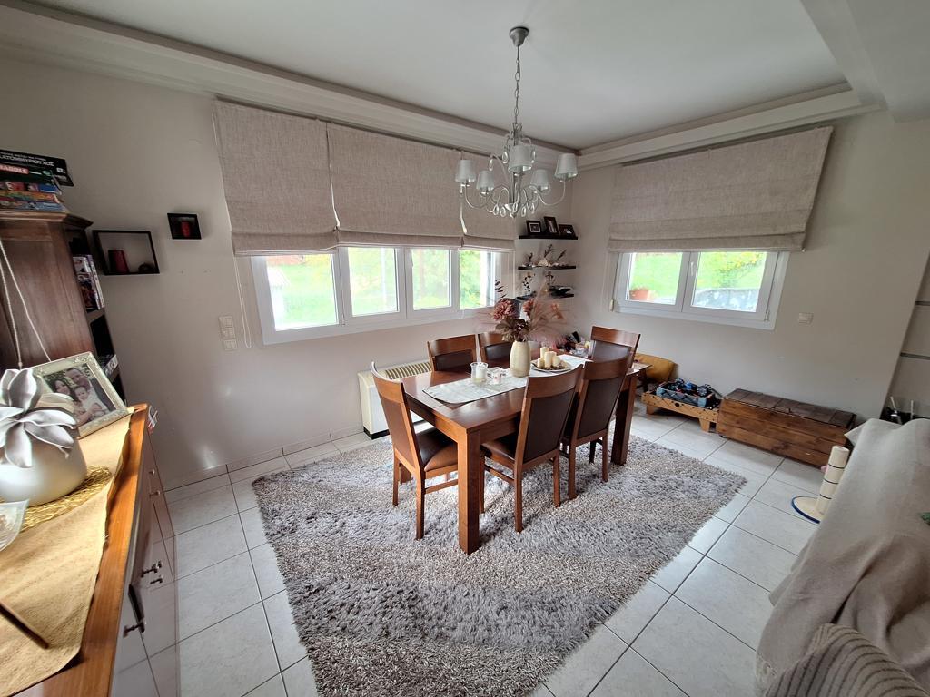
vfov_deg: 89.9
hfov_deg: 106.2
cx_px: 465
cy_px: 348
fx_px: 349
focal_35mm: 13
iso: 100
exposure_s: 1/50
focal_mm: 1.74
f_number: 2.2
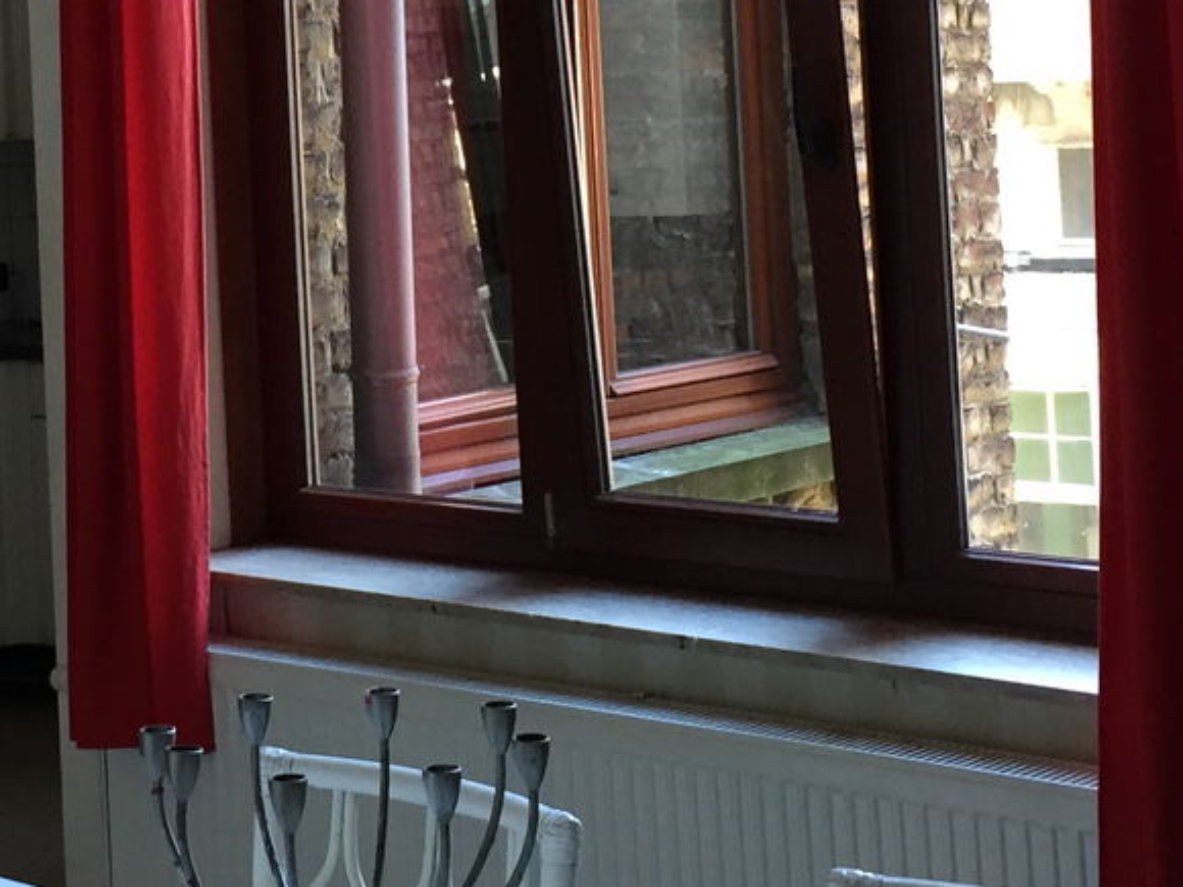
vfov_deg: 18.0
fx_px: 2734
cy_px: 4
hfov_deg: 24.2
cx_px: 324
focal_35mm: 80
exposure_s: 1/33
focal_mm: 4.15
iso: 125
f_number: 2.2
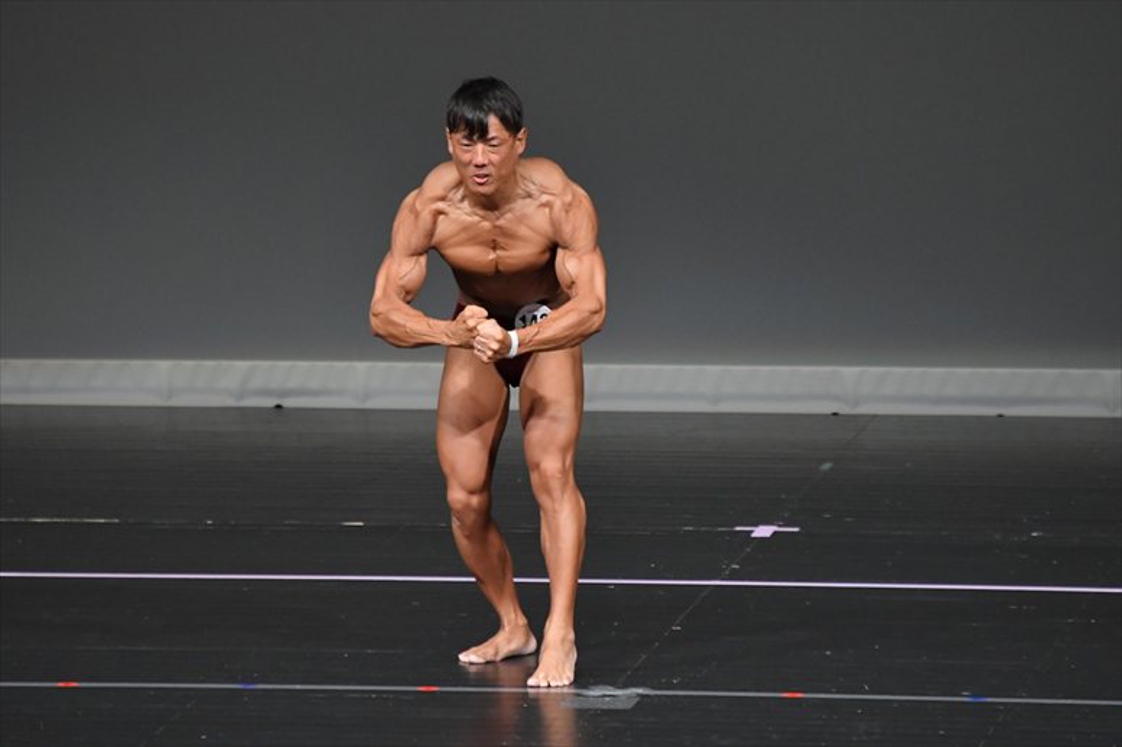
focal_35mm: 450
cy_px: 374
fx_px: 14018
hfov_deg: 4.6
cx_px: 561
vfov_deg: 3.1
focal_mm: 300
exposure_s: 1/400
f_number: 5.6
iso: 4000
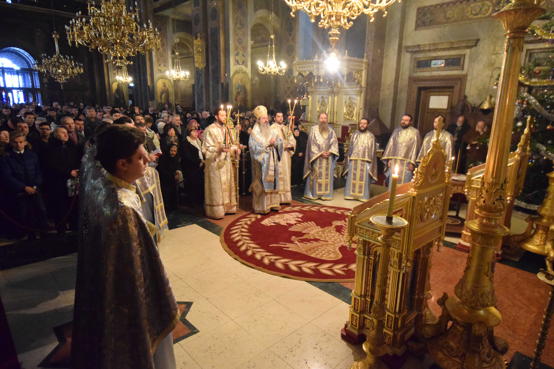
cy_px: 184
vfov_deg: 59.5
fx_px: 323
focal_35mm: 21
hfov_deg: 81.2
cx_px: 277
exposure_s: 1/50
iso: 8000
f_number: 4
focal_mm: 14
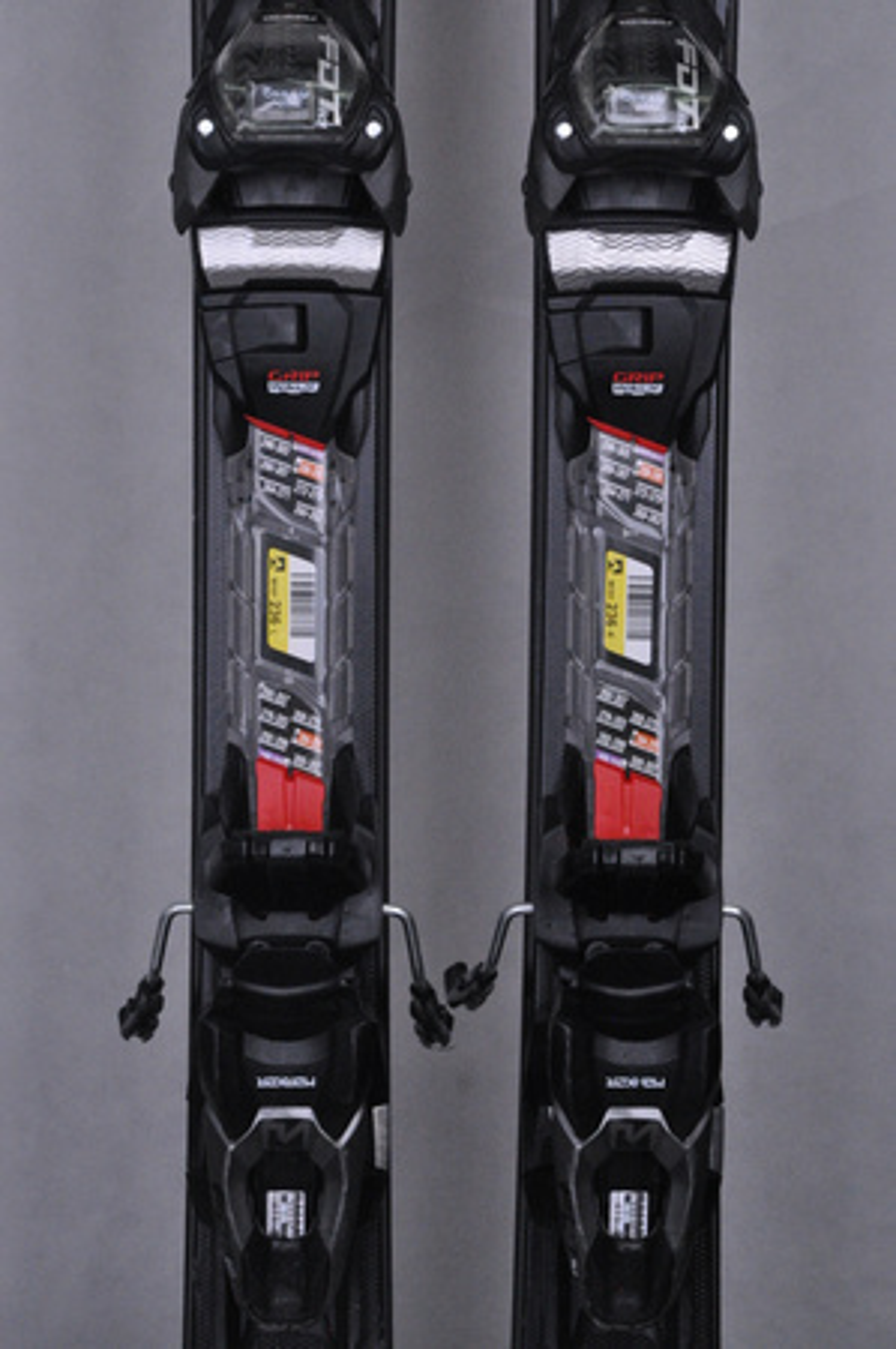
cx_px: 448
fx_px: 4490
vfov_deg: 17.1
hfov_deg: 11.4
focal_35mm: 120
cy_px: 674
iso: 3200
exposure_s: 1/125
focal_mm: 80
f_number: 11
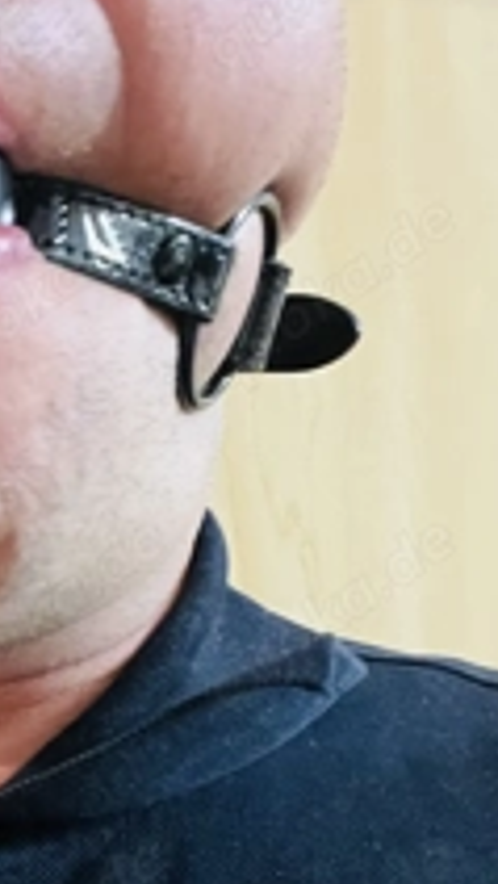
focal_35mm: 62
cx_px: -96
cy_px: 679
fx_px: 1453
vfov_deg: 33.1
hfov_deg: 18.5
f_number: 2.2
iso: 800
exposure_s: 1/17
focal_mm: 2.71
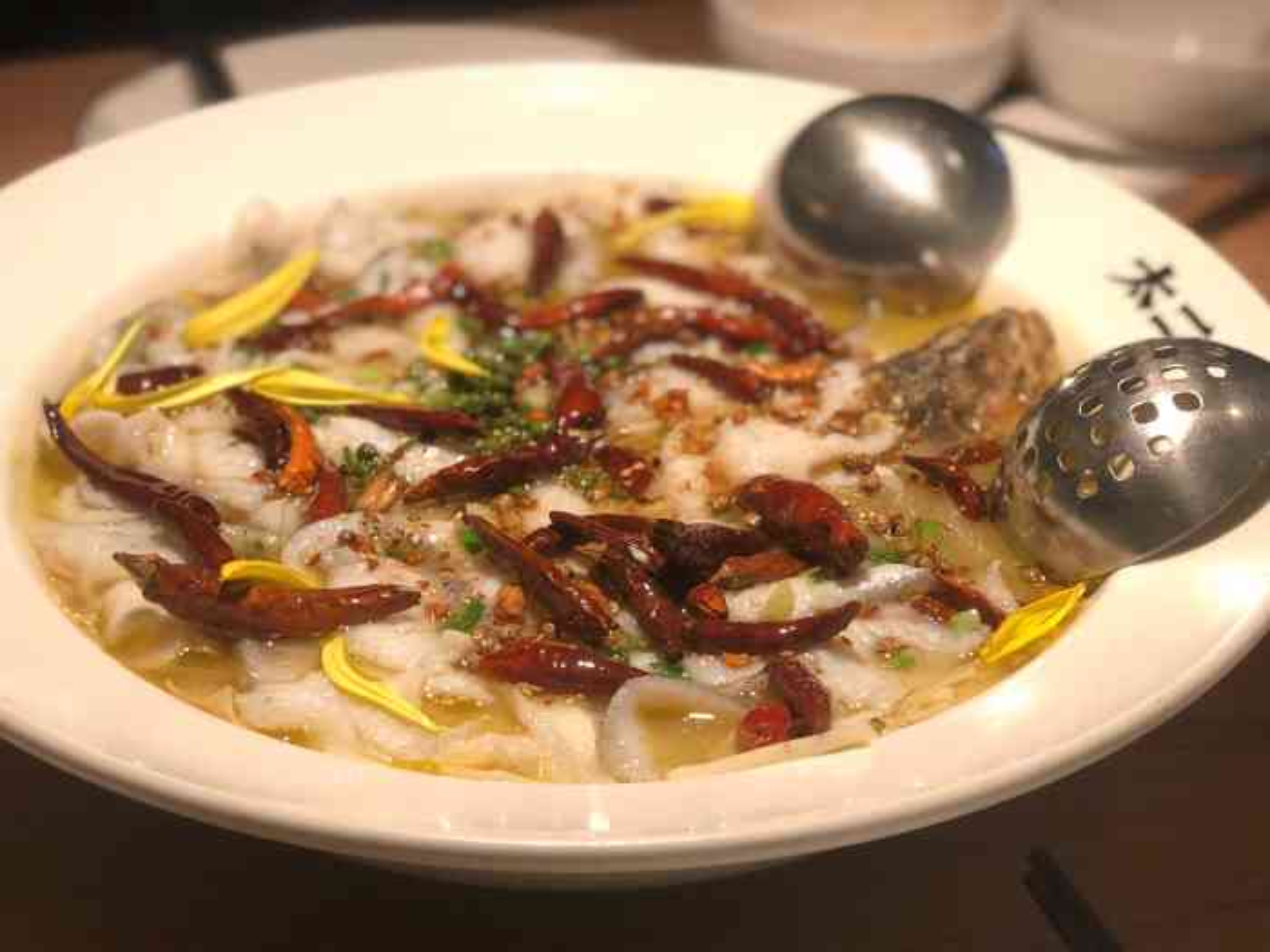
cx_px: 635
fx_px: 2091
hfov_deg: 33.8
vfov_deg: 25.7
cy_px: 476
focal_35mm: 57
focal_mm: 6.6
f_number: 2.8
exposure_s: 1/60
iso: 100
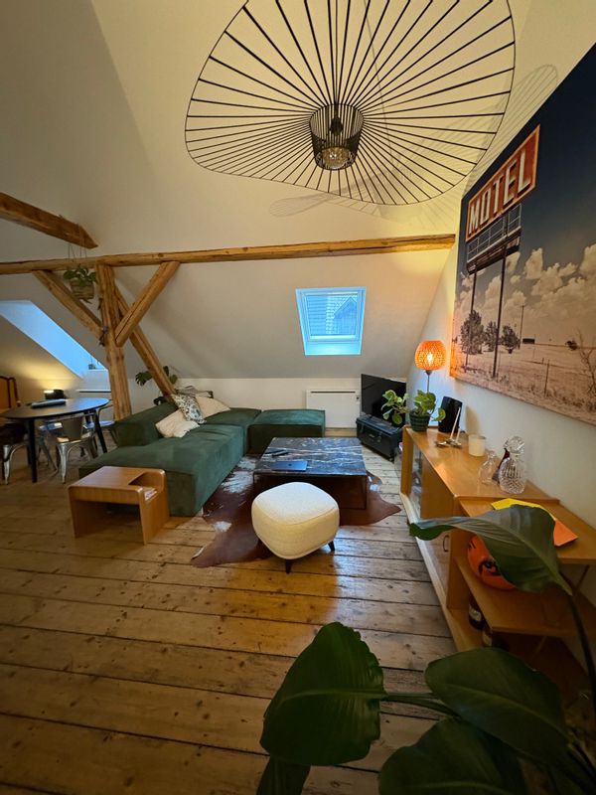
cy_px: 398
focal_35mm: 14
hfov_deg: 85.7
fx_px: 321
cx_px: 298
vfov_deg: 102.1
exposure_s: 1/33
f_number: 2.2
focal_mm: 2.22
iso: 800
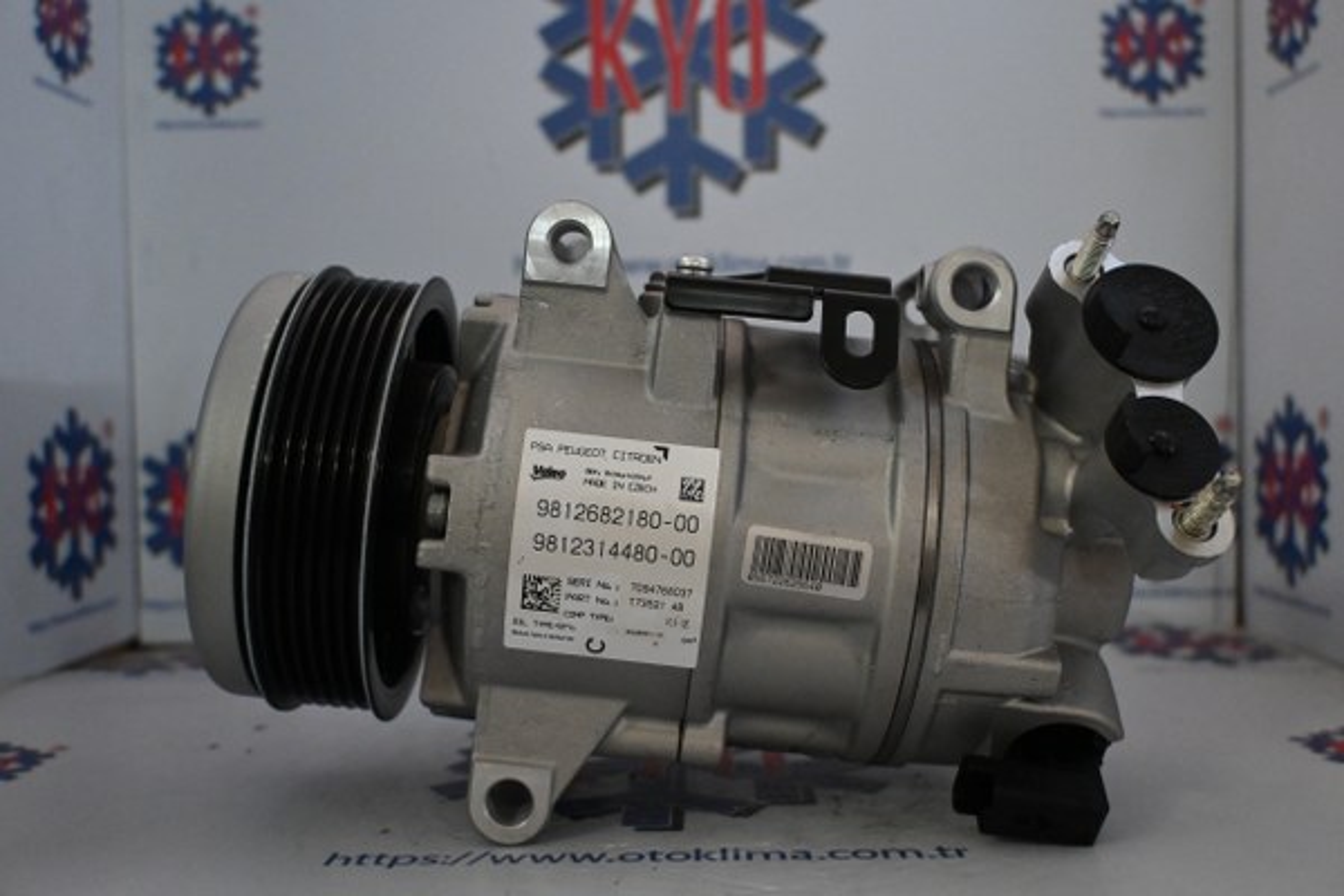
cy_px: 448
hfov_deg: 55.1
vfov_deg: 38.4
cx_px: 672
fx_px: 1288
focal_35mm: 34
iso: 3200
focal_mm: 23
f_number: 4.2
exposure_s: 1/60
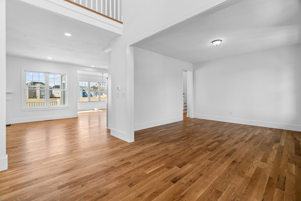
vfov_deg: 73.7
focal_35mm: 16
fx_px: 134
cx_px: 150
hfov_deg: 96.7
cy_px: 100
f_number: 7.1
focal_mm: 16
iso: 320
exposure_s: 1/2.5
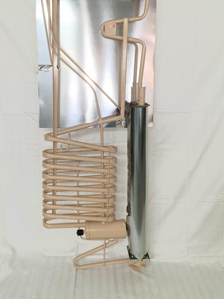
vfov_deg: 56.4
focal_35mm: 32
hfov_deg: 43.9
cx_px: 89
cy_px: 121
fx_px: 276
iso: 64
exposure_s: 1/60
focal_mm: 4.3
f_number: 2.4
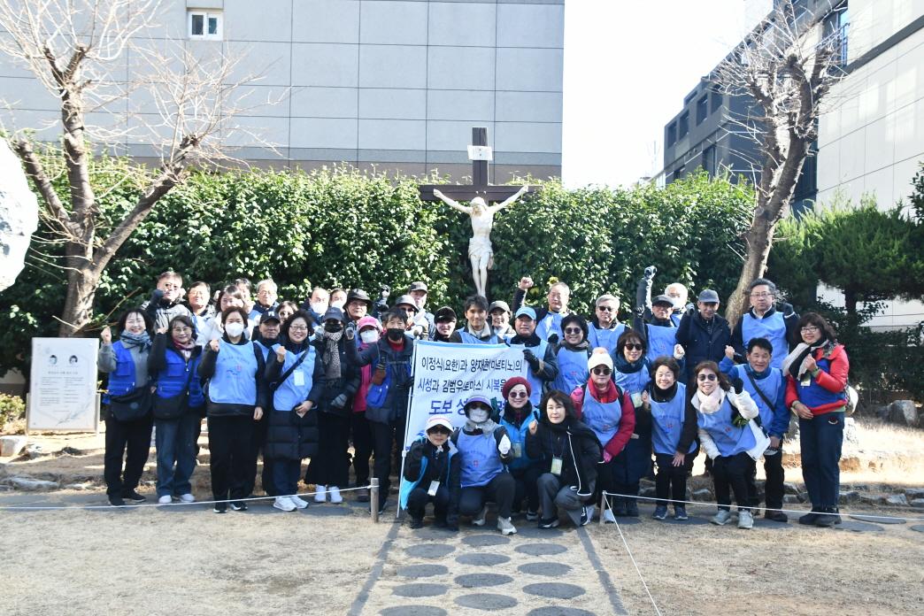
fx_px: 1001
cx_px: 462
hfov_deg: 49.6
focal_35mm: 39
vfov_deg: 34.2
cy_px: 308
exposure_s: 1/200
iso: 1000
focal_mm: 26
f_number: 8
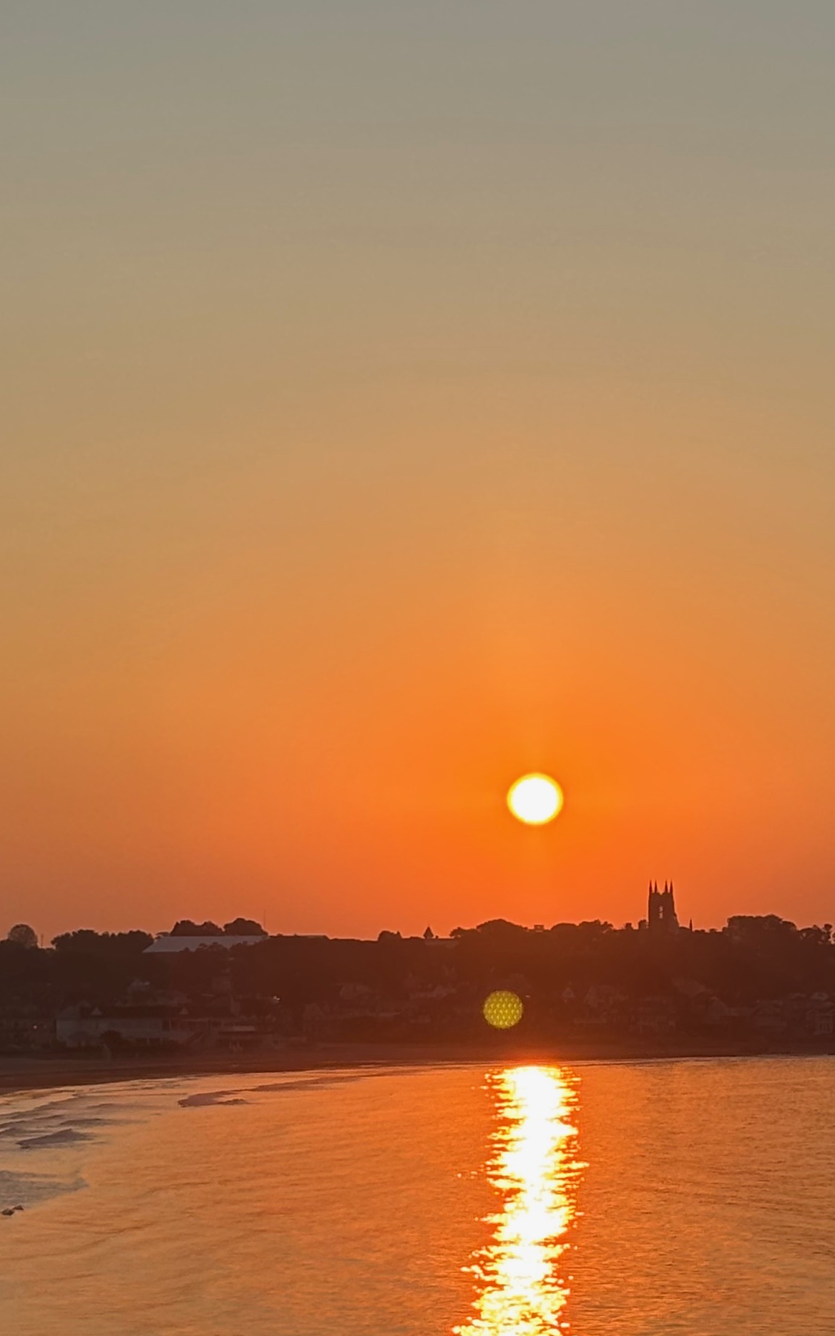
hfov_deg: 11.0
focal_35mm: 119
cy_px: 889
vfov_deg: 17.5
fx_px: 4334
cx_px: 478
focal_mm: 5.96
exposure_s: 1/2710
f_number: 1.6
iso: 40
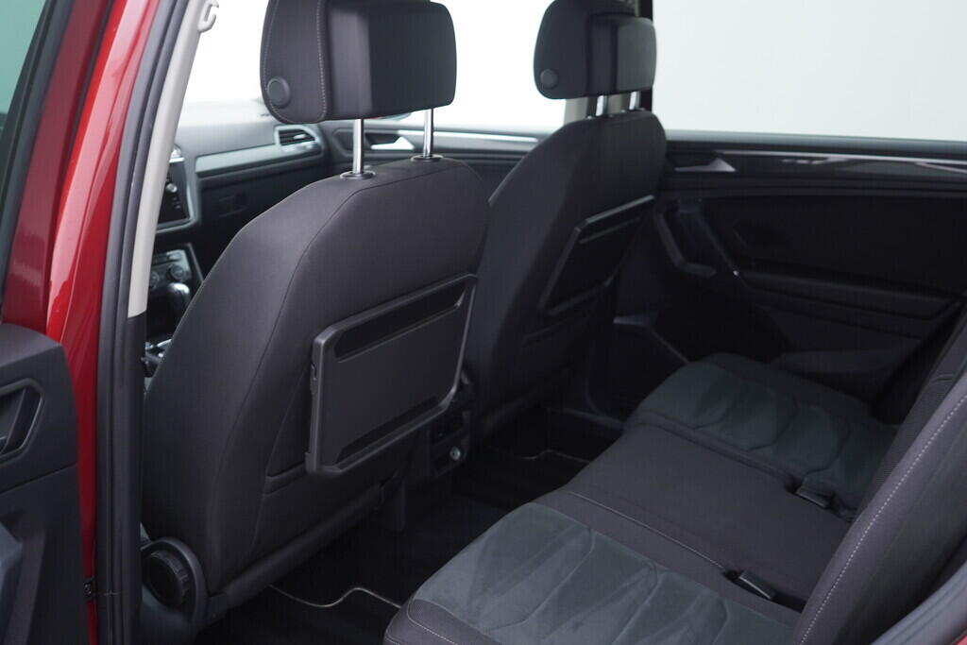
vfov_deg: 36.9
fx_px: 967
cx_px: 484
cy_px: 322
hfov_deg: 53.1
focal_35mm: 36
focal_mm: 24
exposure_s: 1/40
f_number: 2.8
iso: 250
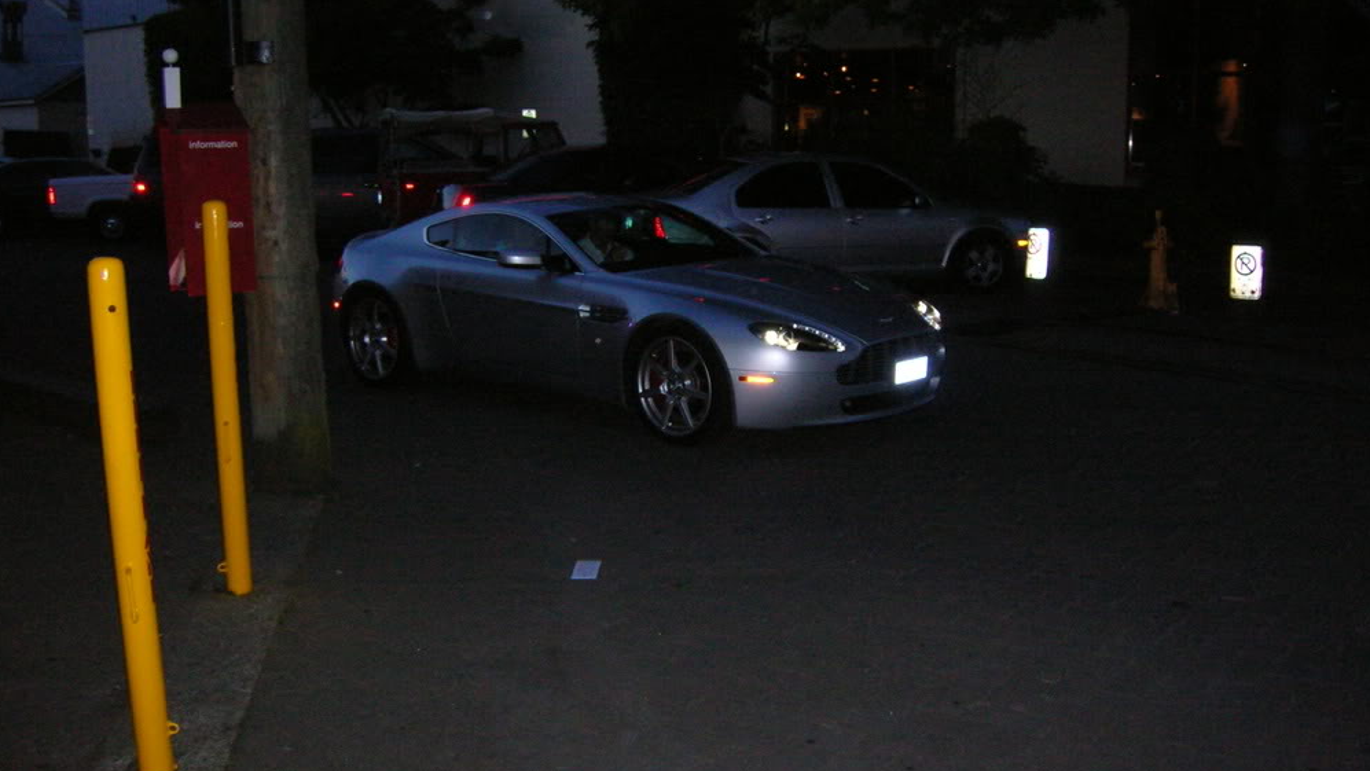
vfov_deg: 31.2
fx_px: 1381
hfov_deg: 52.8
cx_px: 694
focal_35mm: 38
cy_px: 392
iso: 200
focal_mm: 5.7
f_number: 2.9
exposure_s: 1/60.1
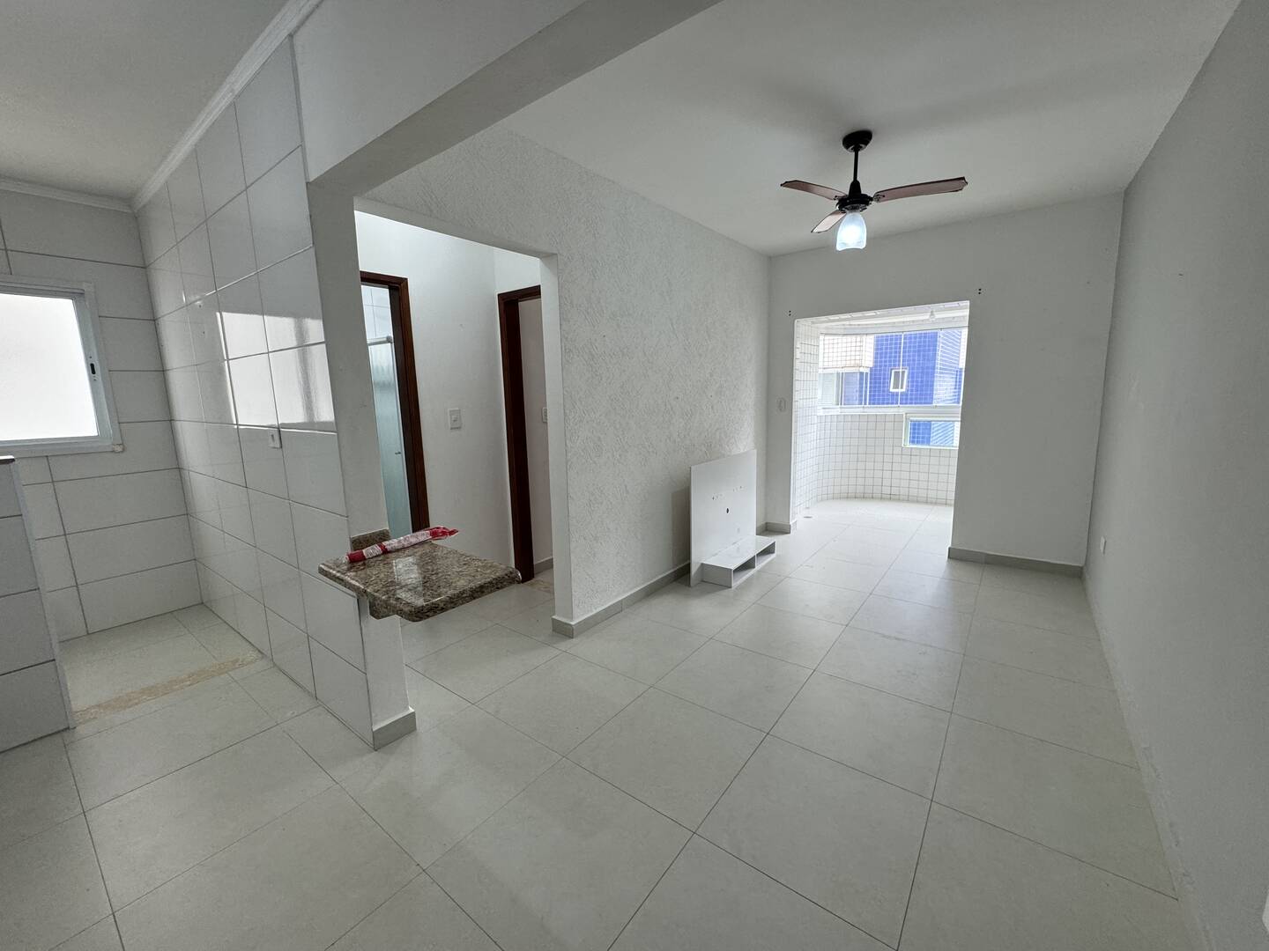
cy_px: 476
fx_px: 513
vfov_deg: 85.7
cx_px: 634
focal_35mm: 14
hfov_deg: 102.1
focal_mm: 2.22
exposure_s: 1/120
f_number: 2.2
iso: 160
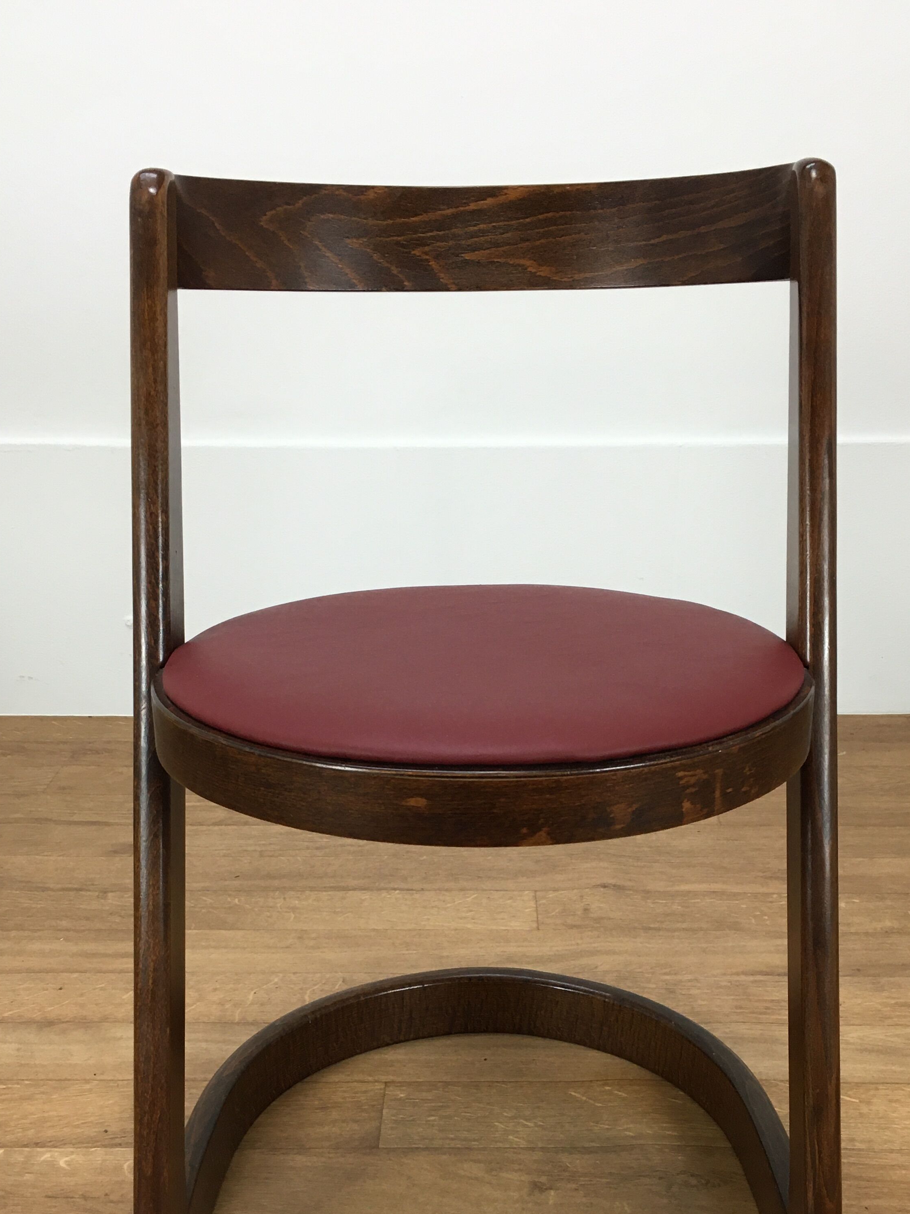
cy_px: 809
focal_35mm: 39
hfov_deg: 36.8
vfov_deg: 47.1
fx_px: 1367
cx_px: 471
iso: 50
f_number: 2.2
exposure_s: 1/33
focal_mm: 4.15
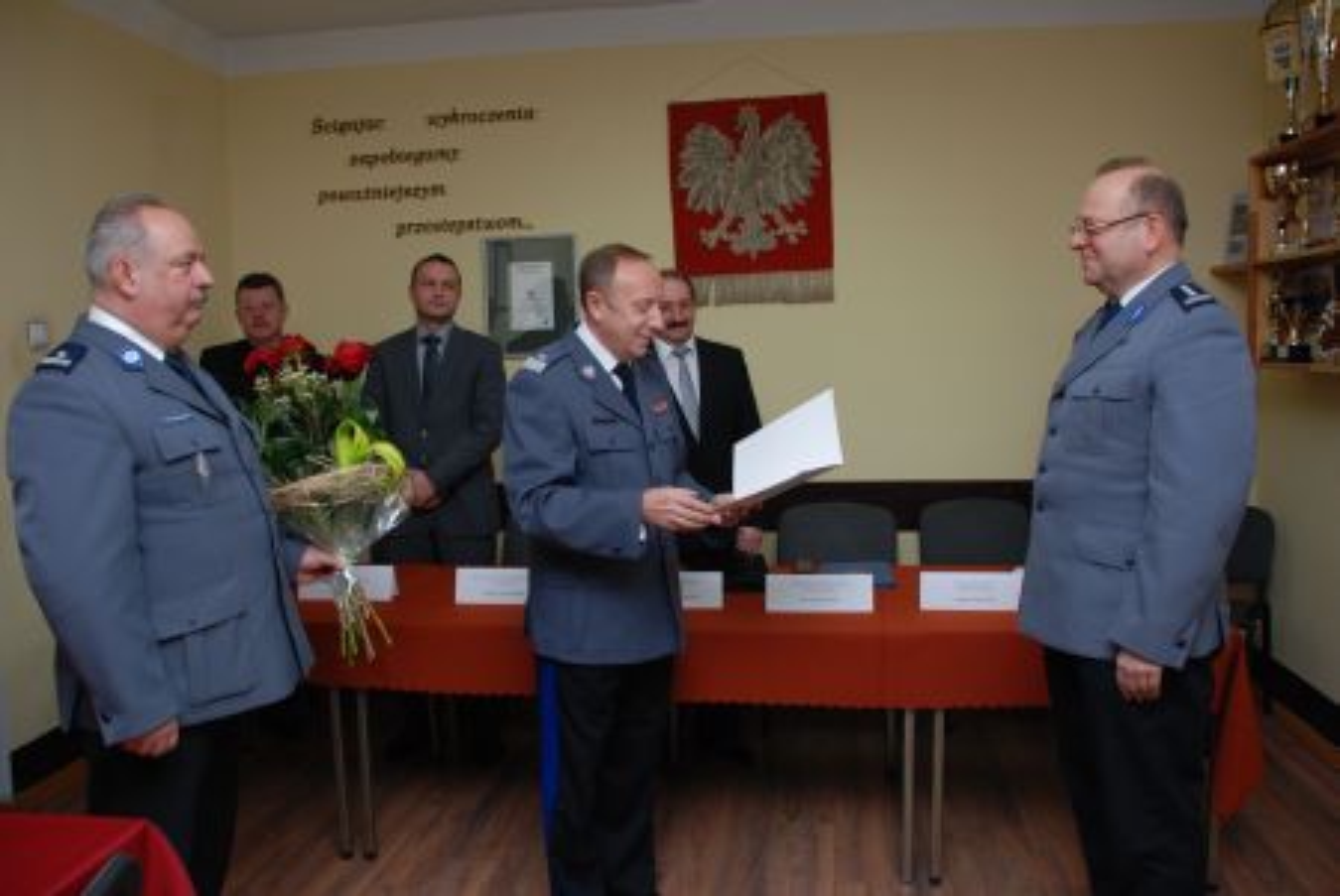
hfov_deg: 67.3
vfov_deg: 48.0
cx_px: 670
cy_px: 448
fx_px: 1006
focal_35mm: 27
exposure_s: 1/60
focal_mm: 18
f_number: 4
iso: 220
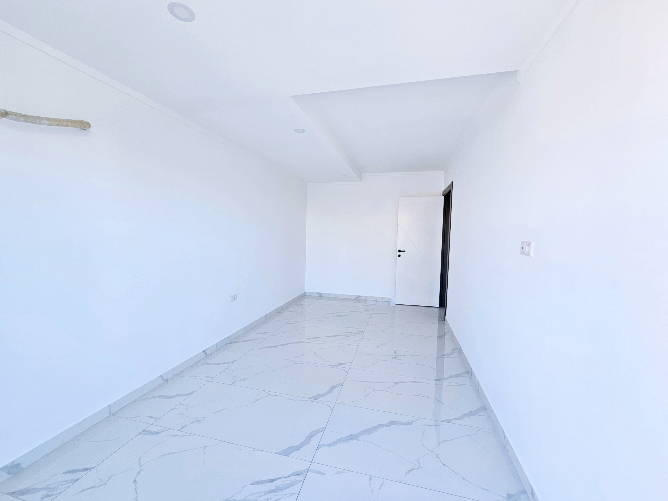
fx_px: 251
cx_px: 334
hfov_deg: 106.2
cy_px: 250
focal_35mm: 13
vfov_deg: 89.9
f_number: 2.2
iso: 50
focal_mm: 2.2
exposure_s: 1/132
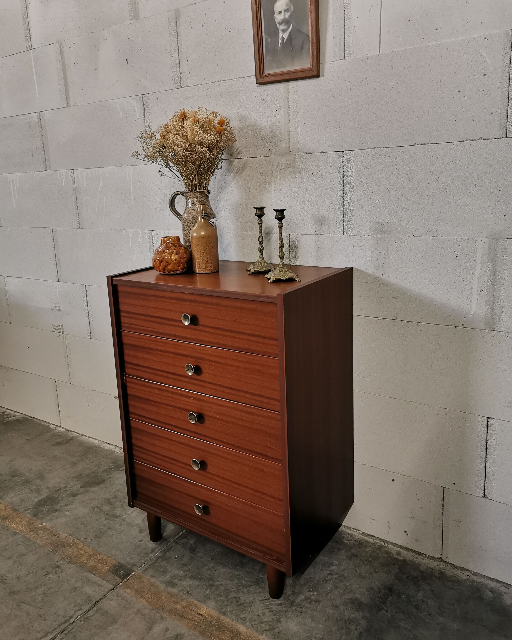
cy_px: 292
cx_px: 257
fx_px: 549
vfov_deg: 60.4
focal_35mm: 29
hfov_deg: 50.0
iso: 640
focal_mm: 5.58
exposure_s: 1/50
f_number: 1.8
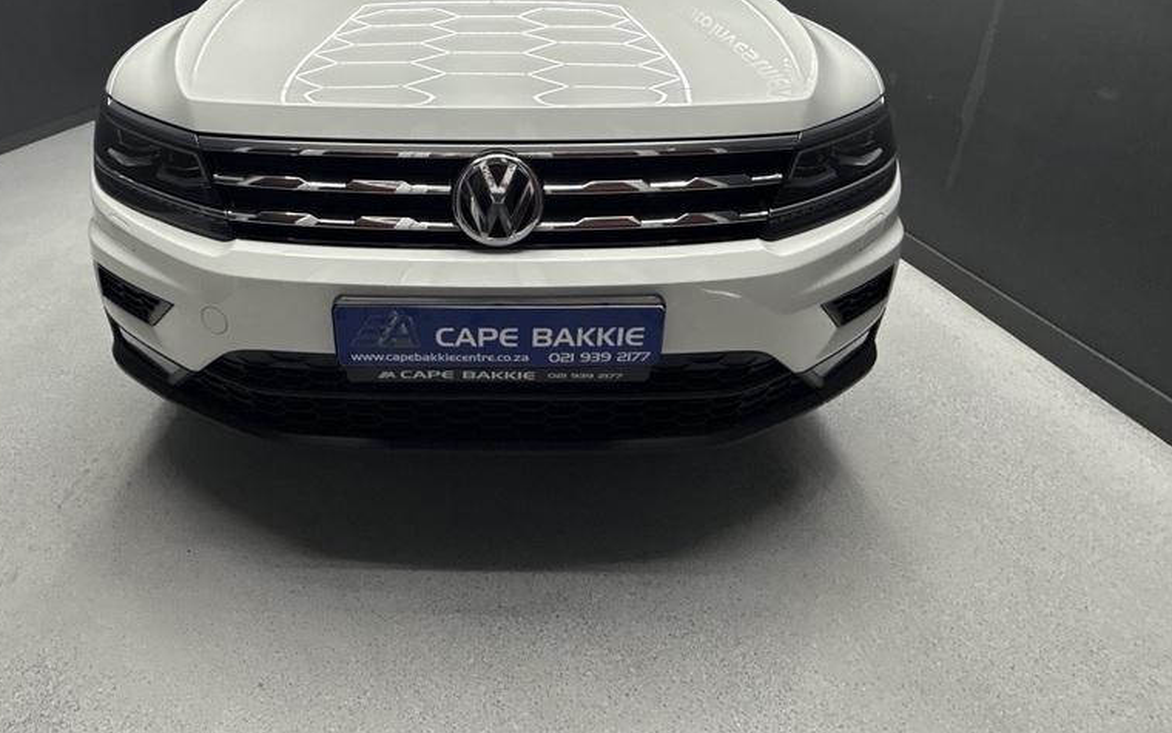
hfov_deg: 84.0
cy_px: 191
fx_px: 639
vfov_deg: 56.9
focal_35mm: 20
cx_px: 470
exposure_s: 1/100
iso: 100
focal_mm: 2.22
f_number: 2.2
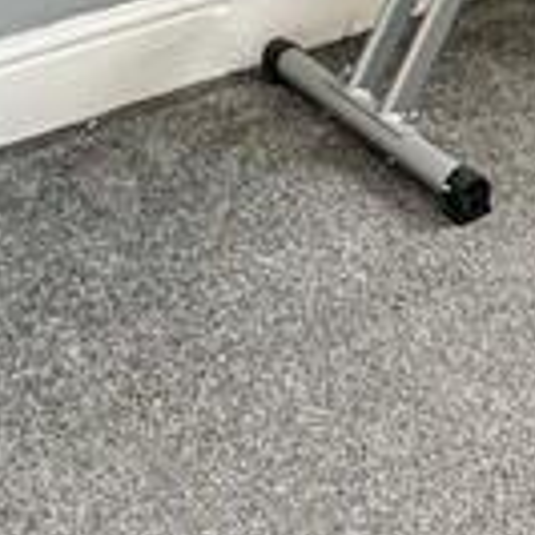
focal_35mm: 95
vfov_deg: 13.9
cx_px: 495
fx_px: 1661
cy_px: -688
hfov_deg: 18.0
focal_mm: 2.22
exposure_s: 1/100
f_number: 2.2
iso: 125
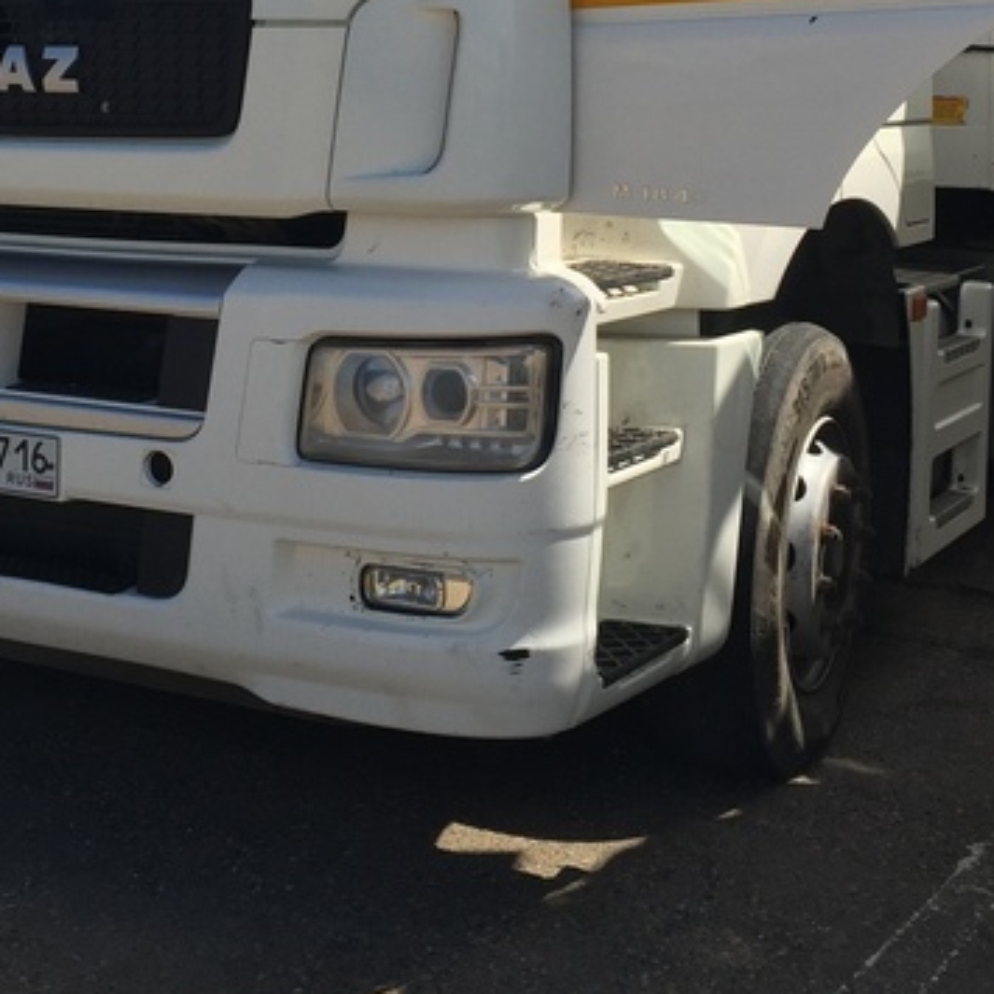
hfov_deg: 29.0
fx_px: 1917
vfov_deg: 28.0
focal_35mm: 59
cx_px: 367
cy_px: 106
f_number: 2.2
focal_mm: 4.15
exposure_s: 1/1883
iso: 32
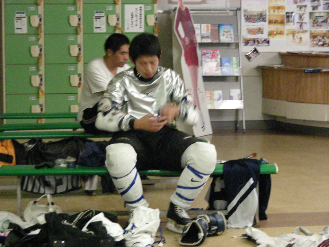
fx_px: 1217
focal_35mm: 128
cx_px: 164
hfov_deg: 15.4
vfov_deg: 11.6
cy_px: 124
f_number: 3.5
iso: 800
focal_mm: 21.3
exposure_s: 1/8.5
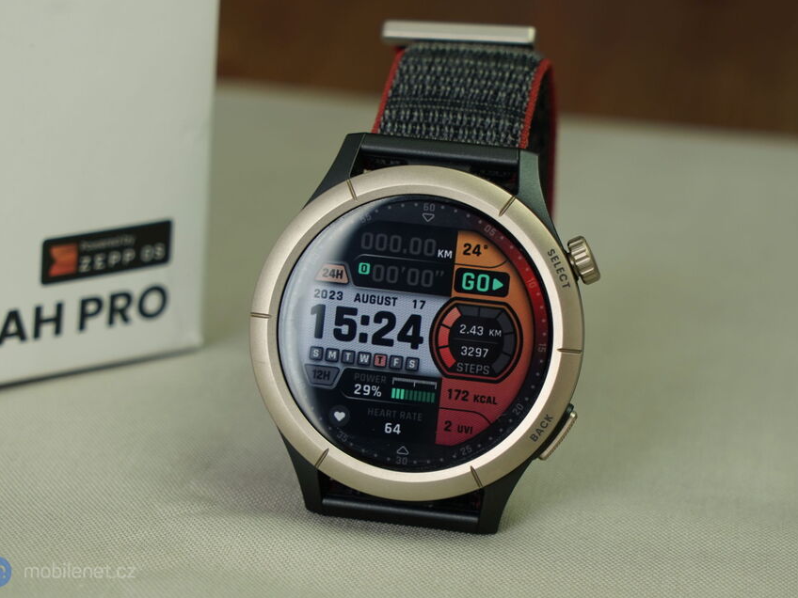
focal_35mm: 73
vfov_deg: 20.2
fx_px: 1683
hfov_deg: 26.7
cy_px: 299
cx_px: 420
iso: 320
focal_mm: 67
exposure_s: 1/125
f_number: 7.1
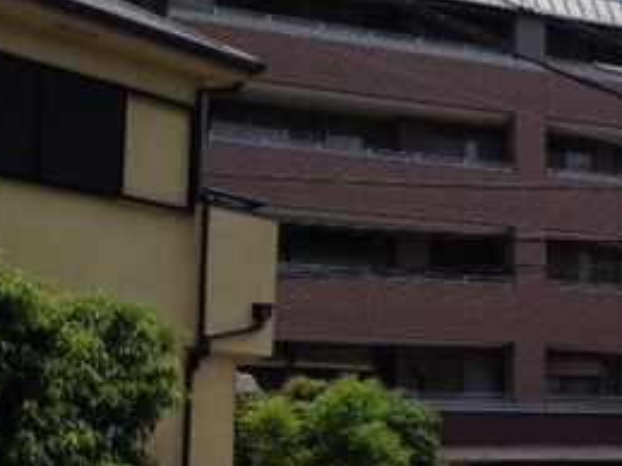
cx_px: 684
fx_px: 1455
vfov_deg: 18.2
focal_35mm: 81
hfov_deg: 22.7
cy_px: 305
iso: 50
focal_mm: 4.28
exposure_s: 1/1672
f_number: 2.4
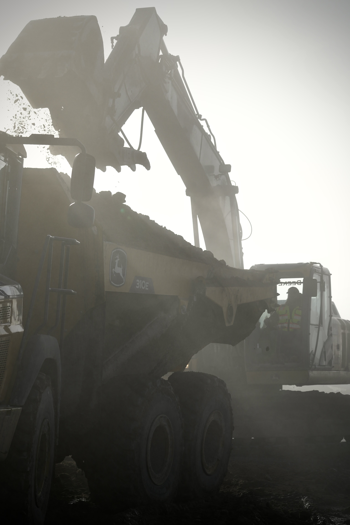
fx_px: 1531
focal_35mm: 105
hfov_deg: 13.0
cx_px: 175
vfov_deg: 19.5
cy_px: 262
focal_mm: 70
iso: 100
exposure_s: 1/500
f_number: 6.3
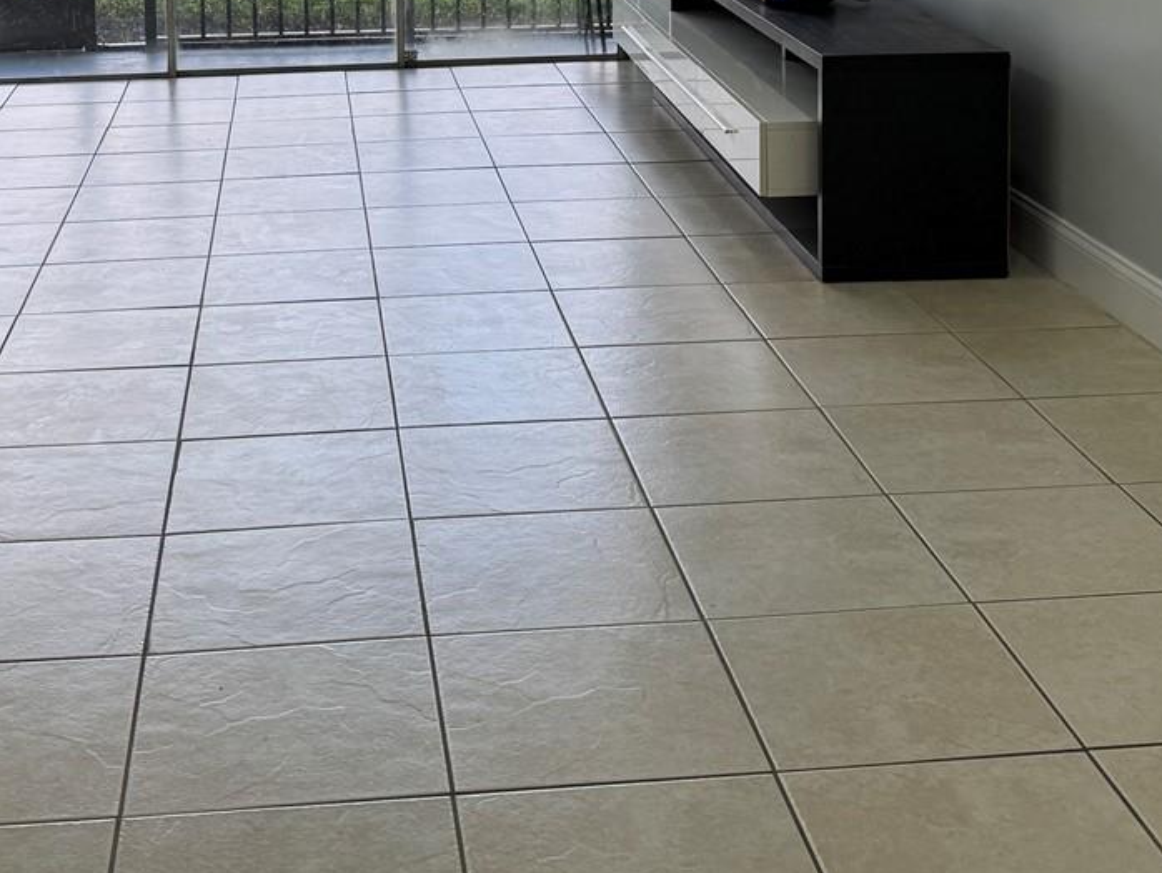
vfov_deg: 24.7
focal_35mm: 55
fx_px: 1847
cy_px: -92
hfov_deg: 34.9
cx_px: 493
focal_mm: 6.76
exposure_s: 1/562
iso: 80
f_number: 1.78
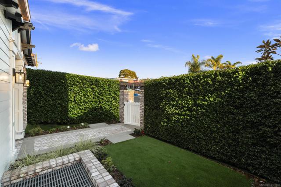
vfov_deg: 73.8
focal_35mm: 16
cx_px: 140
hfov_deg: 96.7
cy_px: 94
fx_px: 125
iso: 400
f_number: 8
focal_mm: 16
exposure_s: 1/40
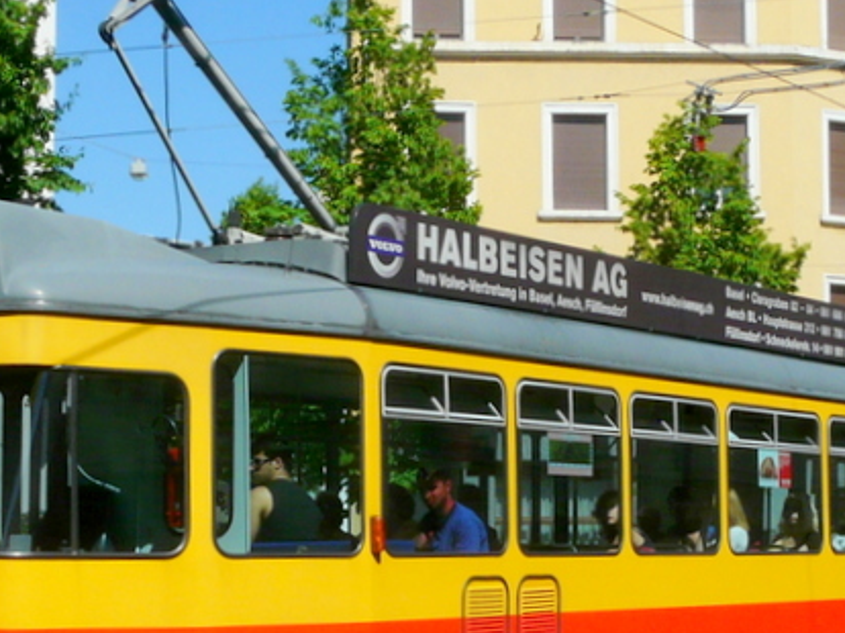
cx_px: 418
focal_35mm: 87
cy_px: 464
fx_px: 2122
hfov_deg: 22.5
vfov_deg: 16.9
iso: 100
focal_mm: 5.9
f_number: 7.1
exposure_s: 1/400
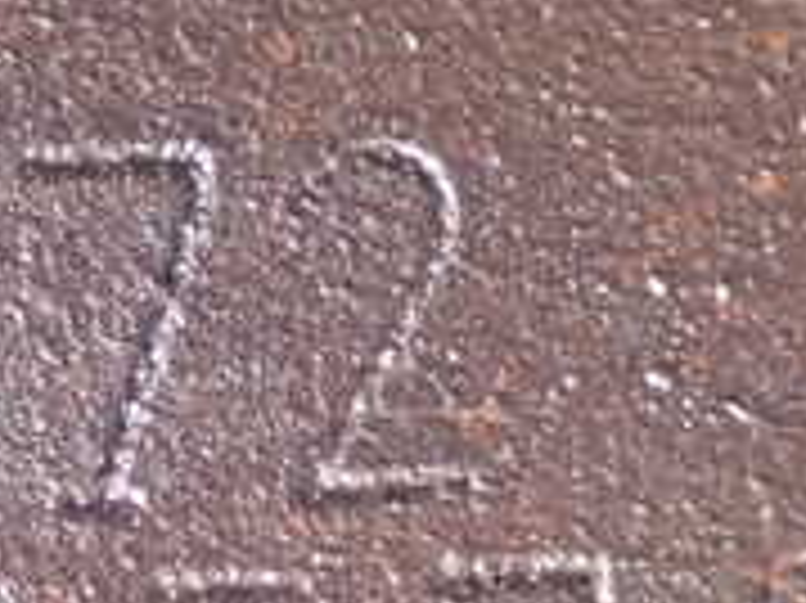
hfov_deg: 7.7
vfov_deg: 5.8
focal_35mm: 258
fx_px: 6003
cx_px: 194
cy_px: 360
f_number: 4.1
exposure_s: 1/20
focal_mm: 13.65
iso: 1250
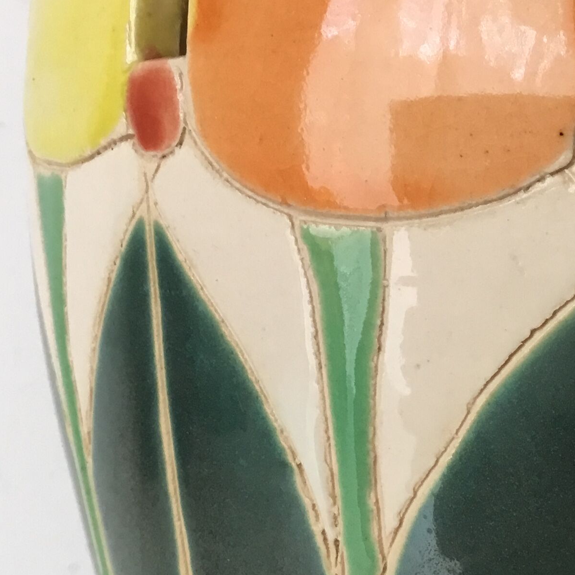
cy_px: 430
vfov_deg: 22.8
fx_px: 1409
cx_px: 435
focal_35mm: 75
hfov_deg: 22.8
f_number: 2.4
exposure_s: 1/33
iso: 40
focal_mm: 3.3
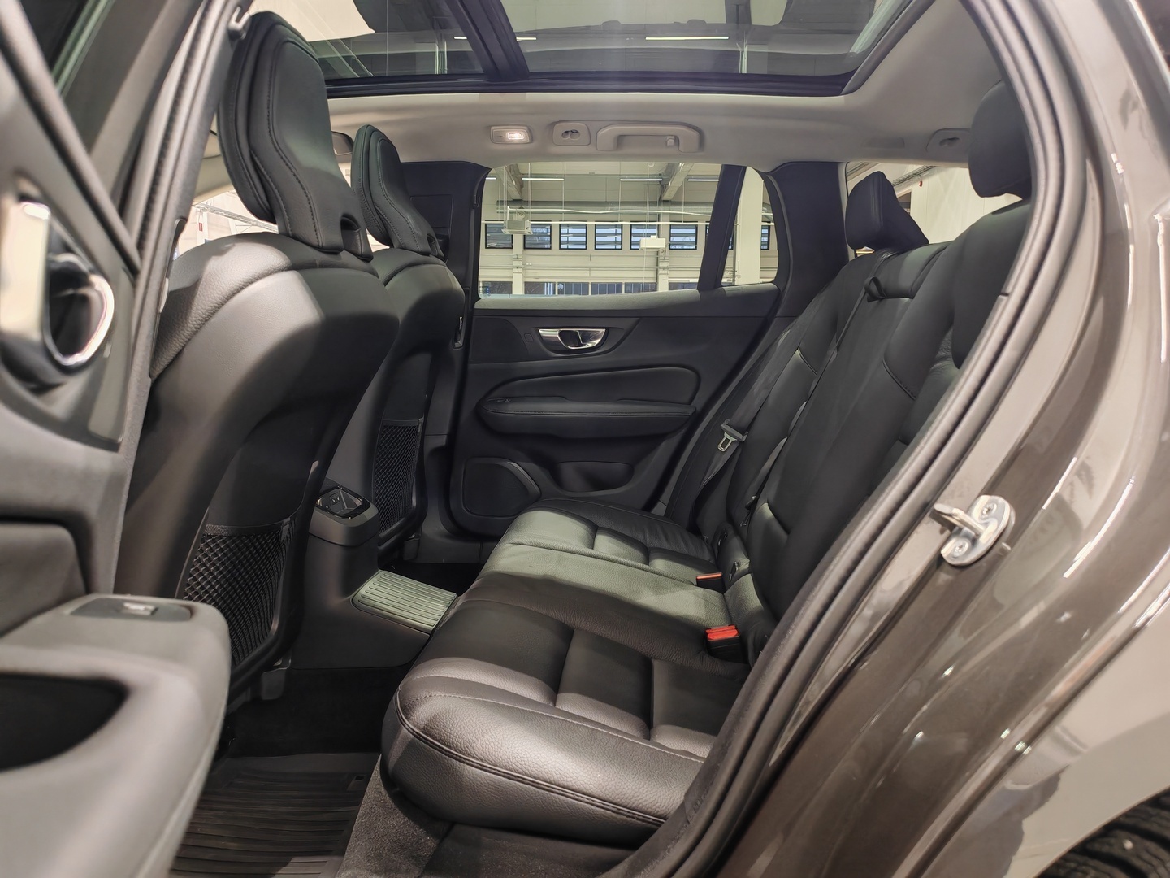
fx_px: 879
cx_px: 585
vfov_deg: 53.1
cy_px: 439
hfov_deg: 67.3
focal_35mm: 26
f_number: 1.6
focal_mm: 5.4
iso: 800
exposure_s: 1/50
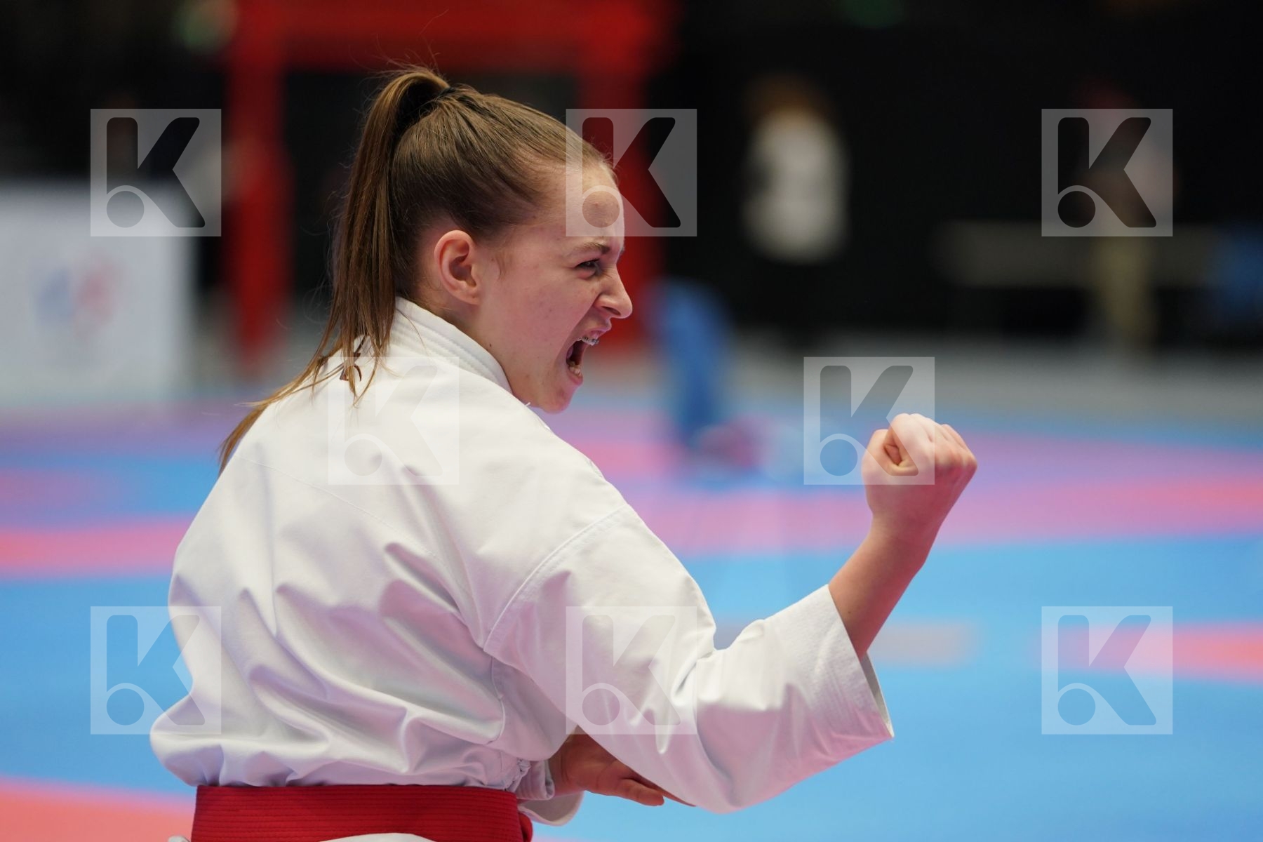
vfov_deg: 7.6
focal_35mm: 181
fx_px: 6350
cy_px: 421
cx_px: 632
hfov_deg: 11.4
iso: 1250
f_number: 2.8
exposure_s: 1/500
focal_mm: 181
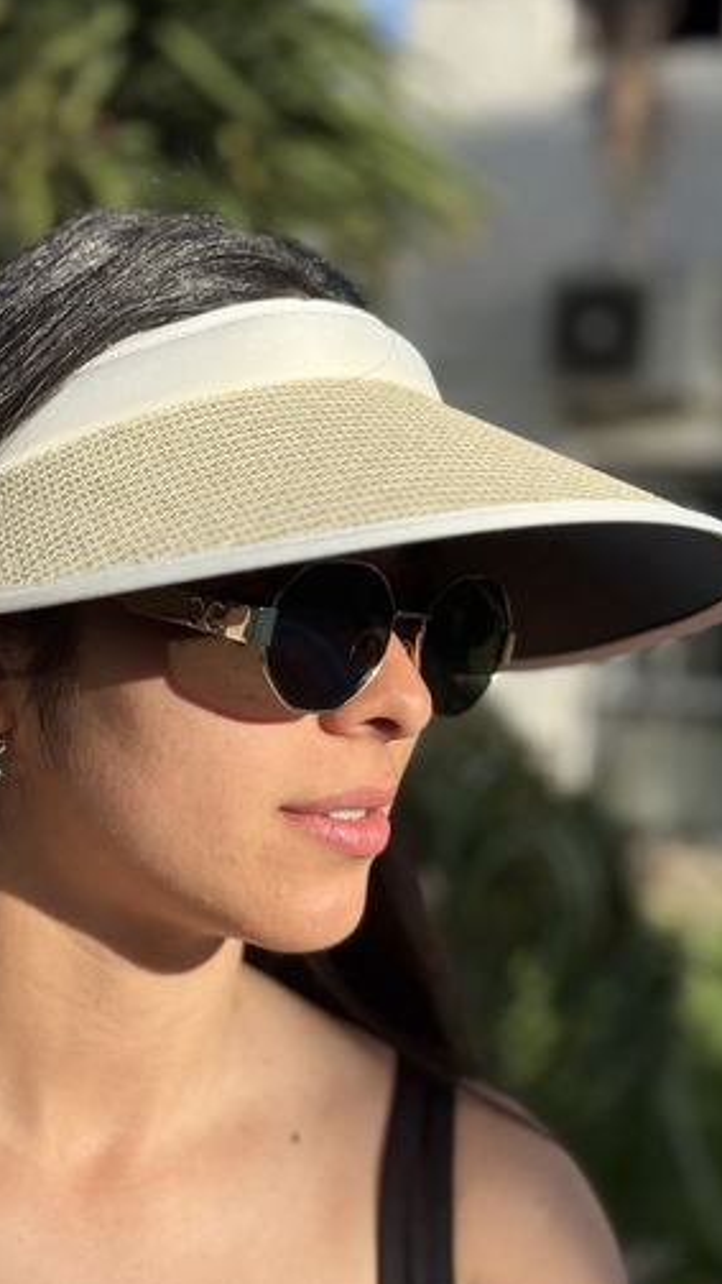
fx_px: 2042
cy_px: 652
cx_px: 283
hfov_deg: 20.0
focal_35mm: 60
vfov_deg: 34.9
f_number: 1.6
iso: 50
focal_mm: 5.96
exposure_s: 1/2545
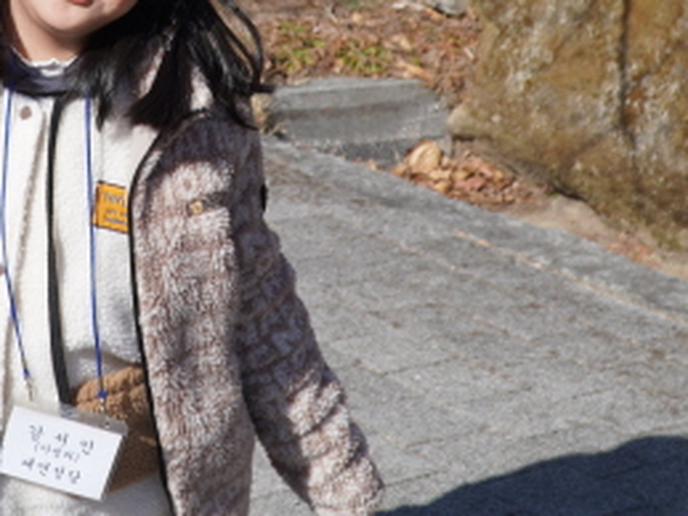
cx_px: 170
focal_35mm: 89
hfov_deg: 21.8
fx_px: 1768
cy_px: -73
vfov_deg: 16.0
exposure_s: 1/1000
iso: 100
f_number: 4.5
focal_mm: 20
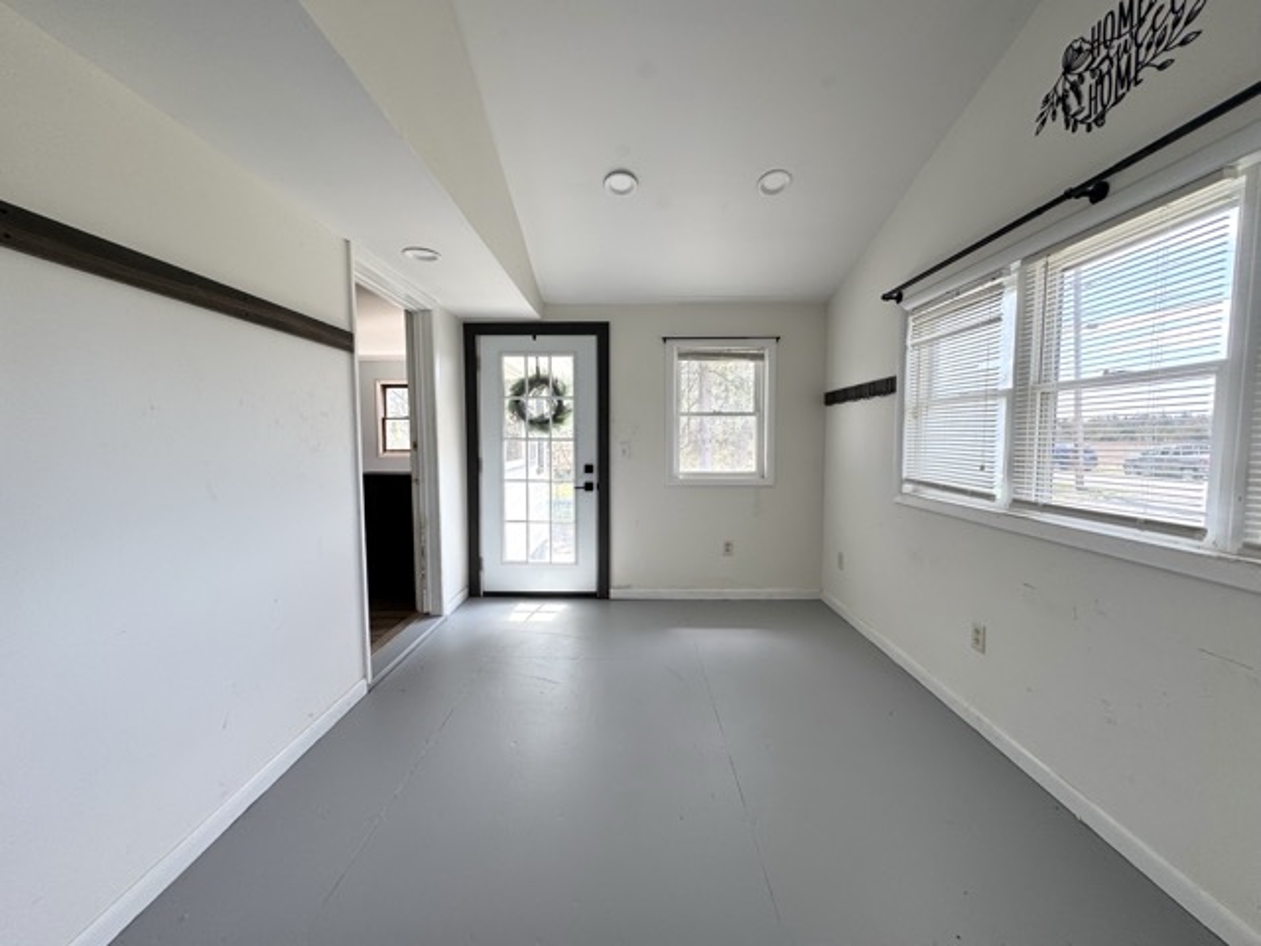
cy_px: 473
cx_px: 630
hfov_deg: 102.1
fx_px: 510
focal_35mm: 14
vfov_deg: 85.7
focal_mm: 2.22
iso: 40
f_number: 2.2
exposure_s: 1/116
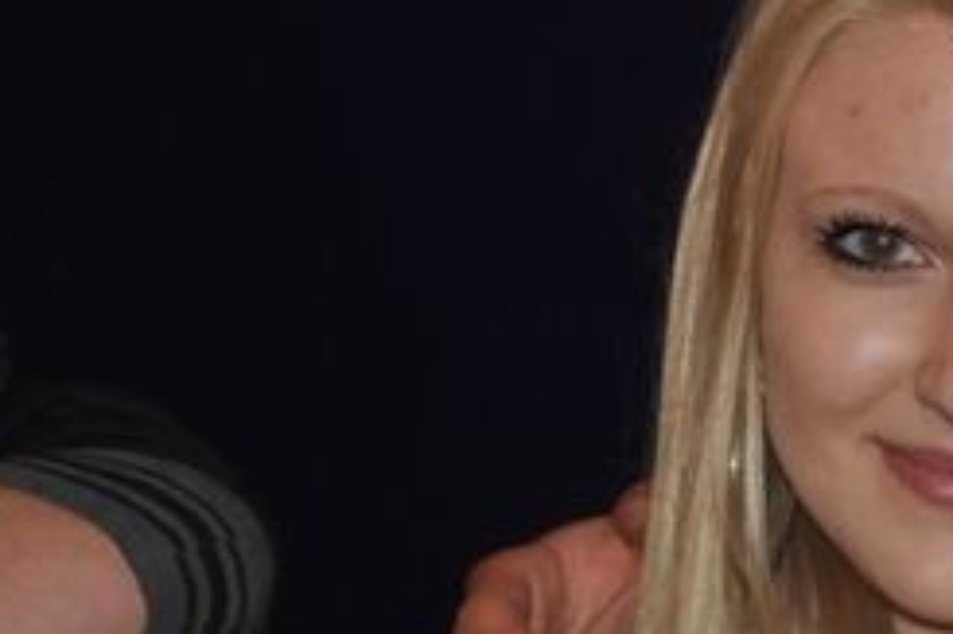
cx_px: 1381
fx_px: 6217
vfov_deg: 5.8
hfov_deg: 8.6
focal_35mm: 235
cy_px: 278
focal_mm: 48
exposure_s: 1/60
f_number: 4.8
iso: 800
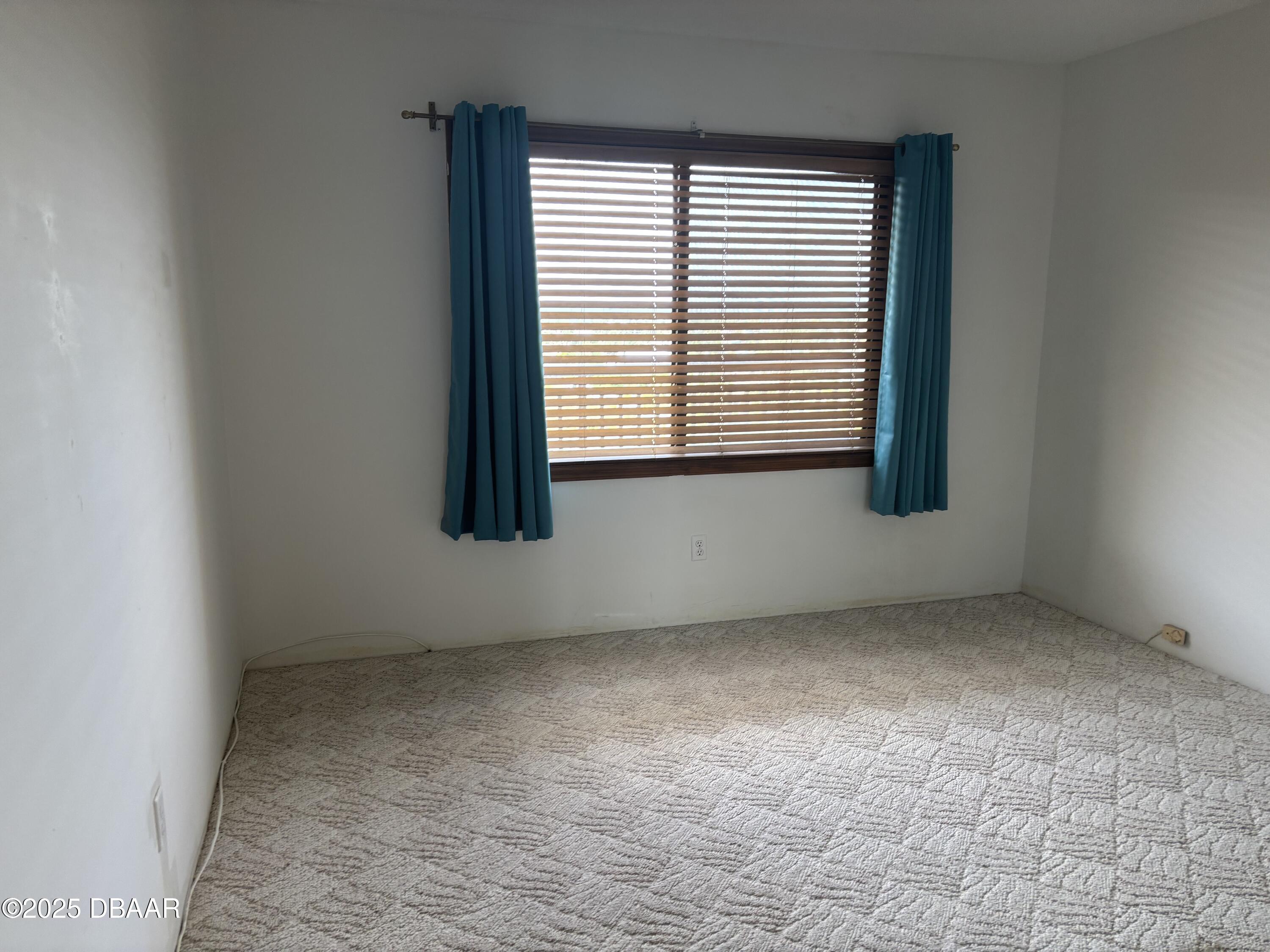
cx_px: 635
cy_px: 476
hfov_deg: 67.3
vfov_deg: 53.1
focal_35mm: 26
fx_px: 954
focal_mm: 5.96
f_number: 1.6
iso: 100
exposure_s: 1/60
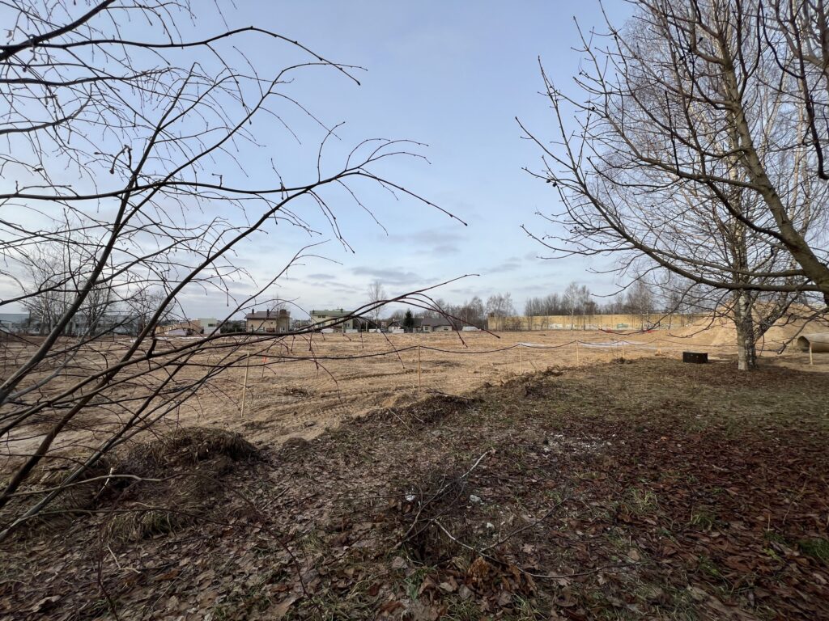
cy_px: 310
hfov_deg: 106.2
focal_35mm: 13
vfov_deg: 89.9
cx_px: 414
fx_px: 311
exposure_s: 1/861
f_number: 1.8
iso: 32
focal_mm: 1.57
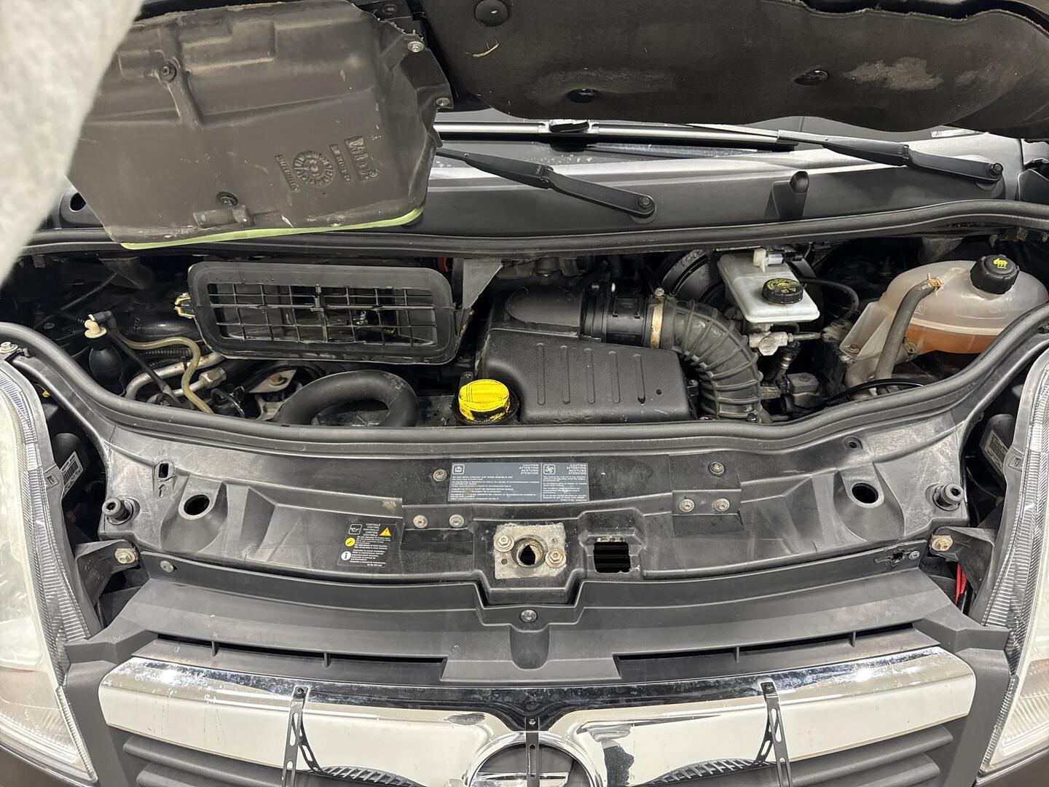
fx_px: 727
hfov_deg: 71.6
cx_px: 524
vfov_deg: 56.8
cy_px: 394
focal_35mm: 24
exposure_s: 1/50
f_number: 1.78
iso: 500
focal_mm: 6.76
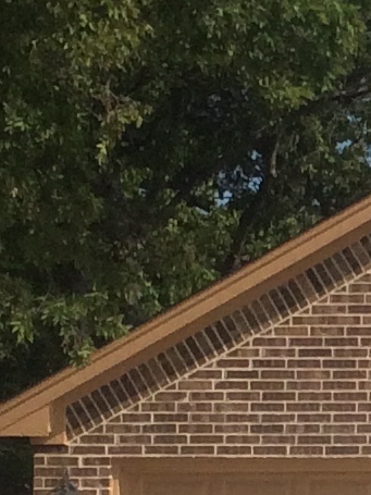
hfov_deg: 6.6
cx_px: 1029
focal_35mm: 208
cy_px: 502
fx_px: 2974
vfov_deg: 9.4
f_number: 2.2
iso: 32
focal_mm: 4.15
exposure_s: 1/4115
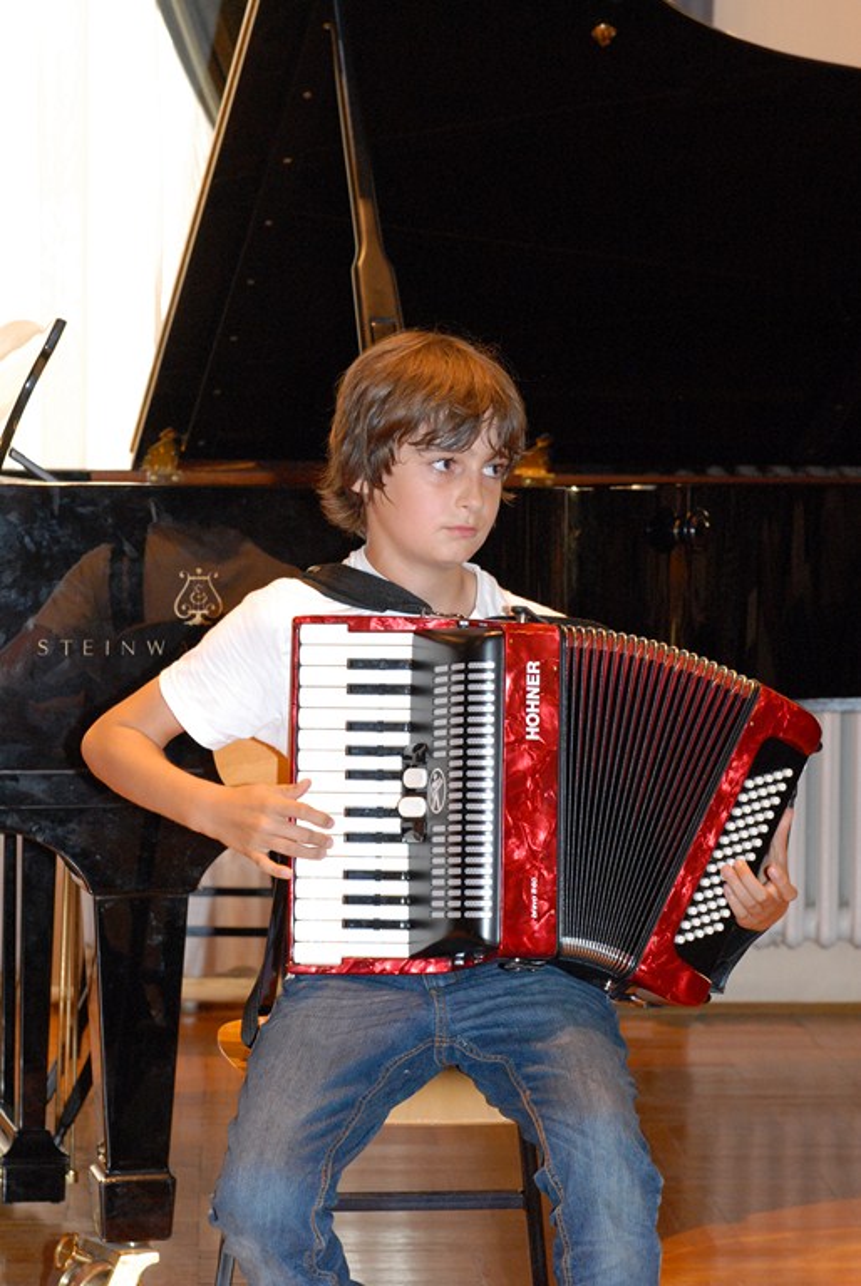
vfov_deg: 19.4
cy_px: 643
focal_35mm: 105
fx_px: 3756
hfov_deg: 13.1
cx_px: 430
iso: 1000
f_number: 7.1
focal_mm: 70
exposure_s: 1/60
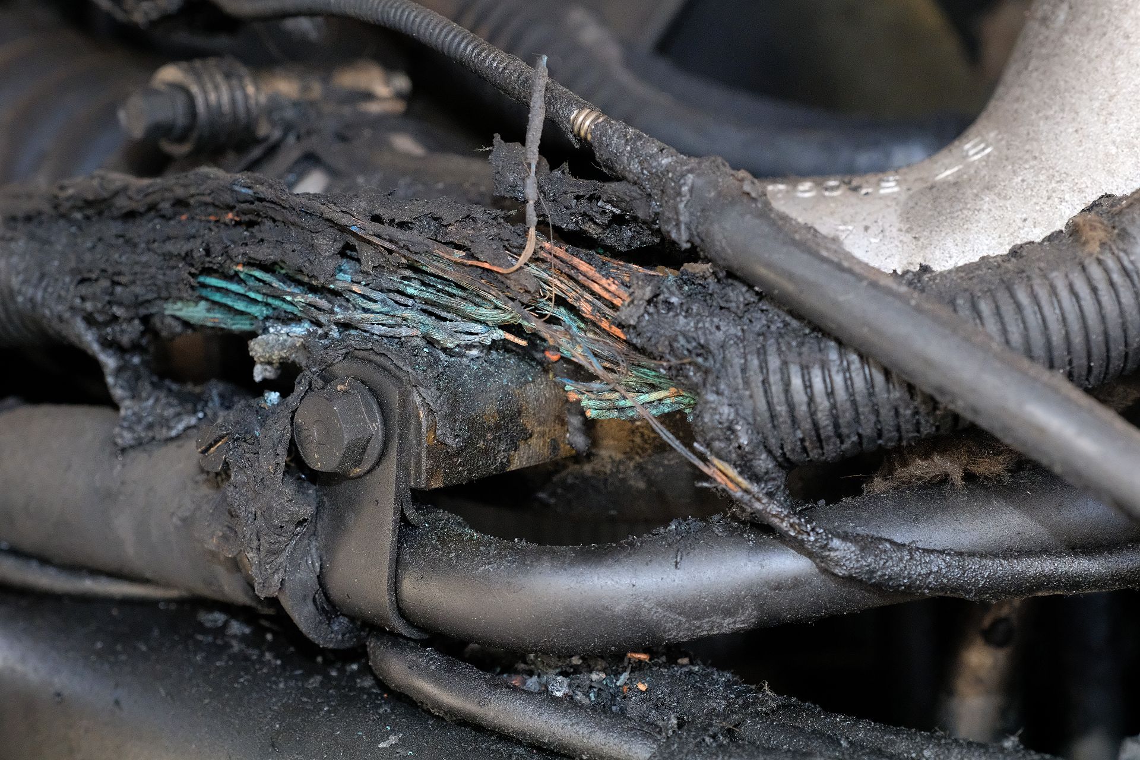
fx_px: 2628
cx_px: 570
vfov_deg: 16.5
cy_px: 380
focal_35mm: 83
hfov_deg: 24.5
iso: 6400
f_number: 5.6
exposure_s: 1/250
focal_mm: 55
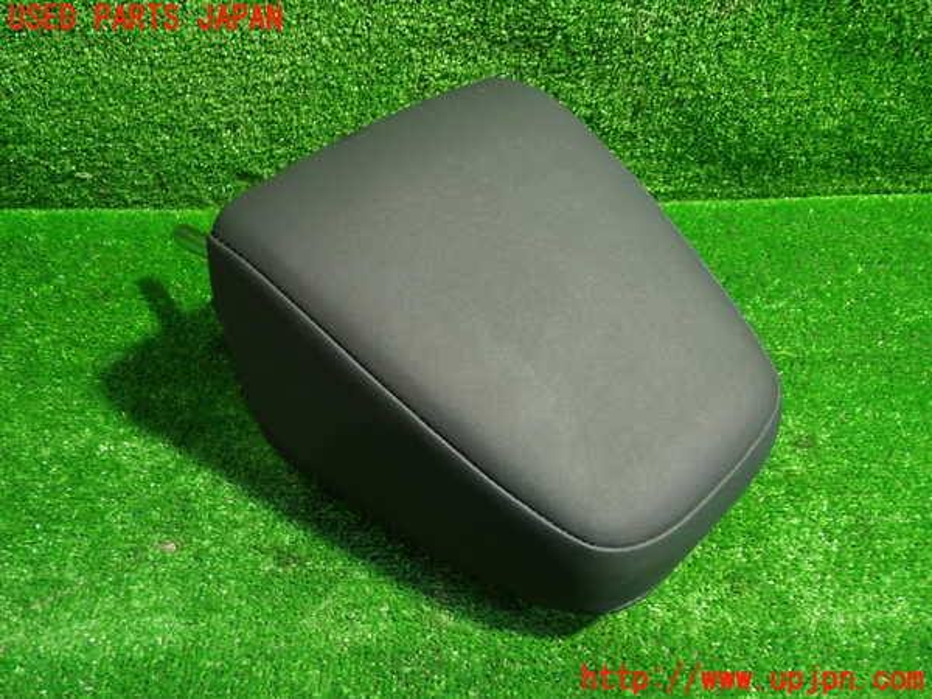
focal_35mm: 30
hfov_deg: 60.0
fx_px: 808
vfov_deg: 46.8
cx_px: 466
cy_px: 350
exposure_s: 1/30
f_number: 2.3
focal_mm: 5.4
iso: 400
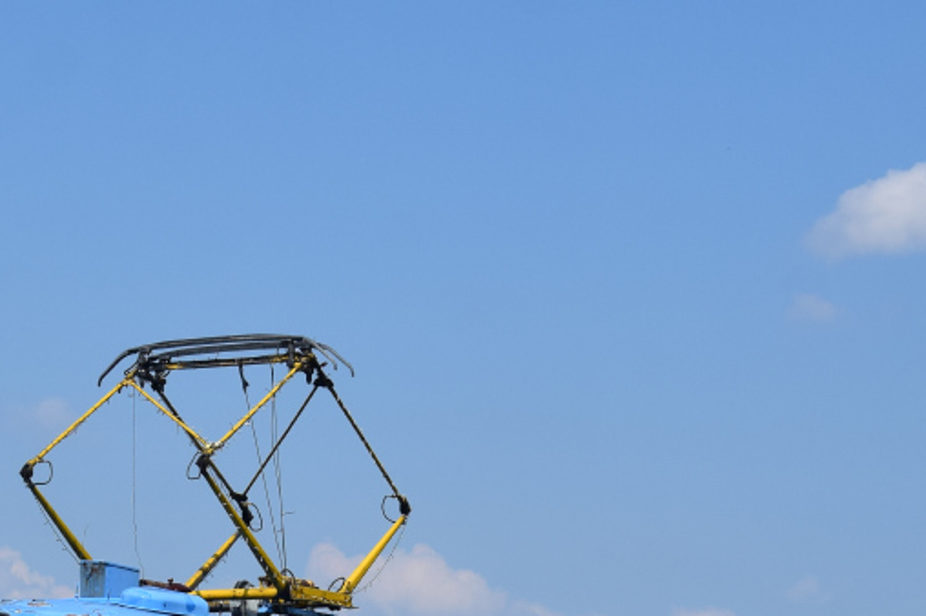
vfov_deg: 9.3
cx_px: 332
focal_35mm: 146
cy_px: 606
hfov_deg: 14.0
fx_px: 3753
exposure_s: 1/1000
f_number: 6.3
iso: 200
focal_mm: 38
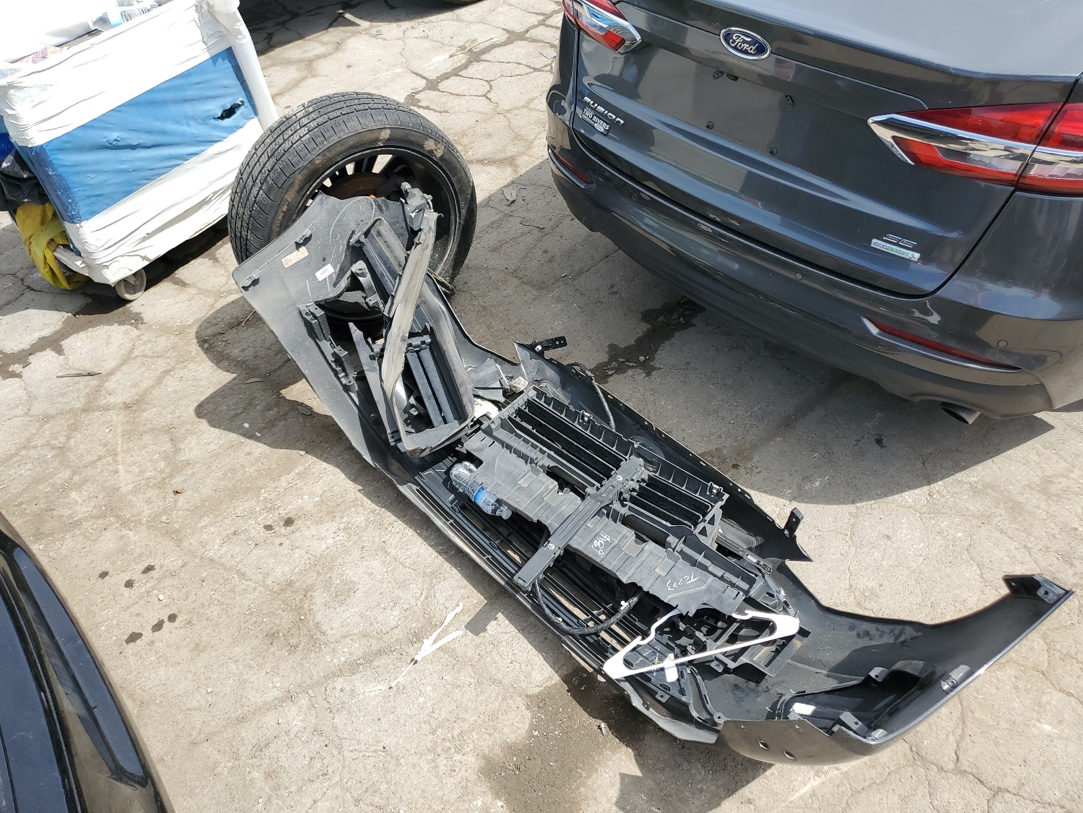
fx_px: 813
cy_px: 406
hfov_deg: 67.3
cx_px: 542
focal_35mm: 26
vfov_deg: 53.1
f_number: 1.5
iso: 50
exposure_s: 1/1667
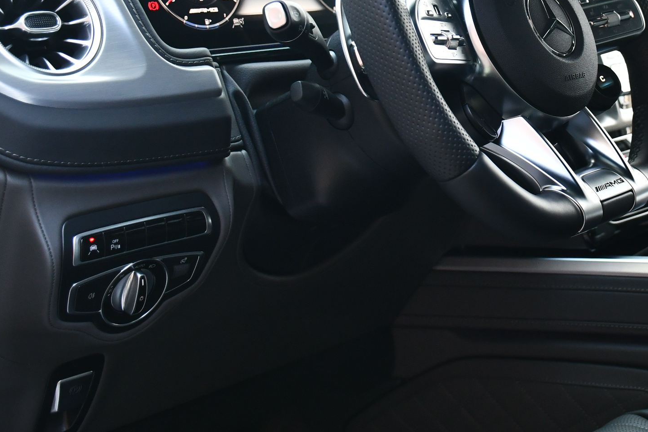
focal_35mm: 66
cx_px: 540
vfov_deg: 20.3
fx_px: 1188
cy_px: 56
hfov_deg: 29.6
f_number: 3.8
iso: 900
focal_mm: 23
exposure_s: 1/40
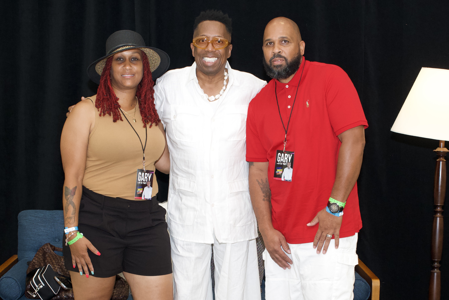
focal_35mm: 54
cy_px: 150
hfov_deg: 36.9
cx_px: 224
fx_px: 674
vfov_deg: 25.1
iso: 2000
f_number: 4.5
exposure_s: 1/250
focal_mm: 36
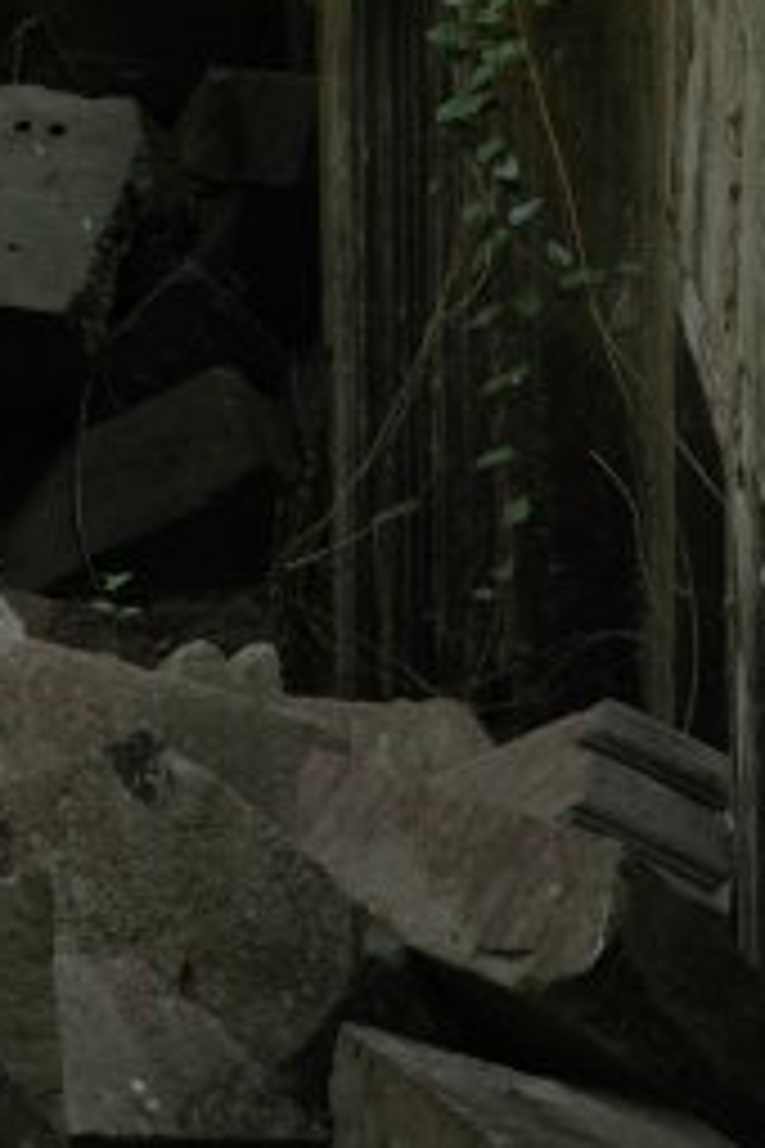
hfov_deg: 6.4
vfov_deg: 9.5
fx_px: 6757
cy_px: -383
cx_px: -135
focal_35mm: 212
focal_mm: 50
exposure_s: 1/125
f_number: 5.6
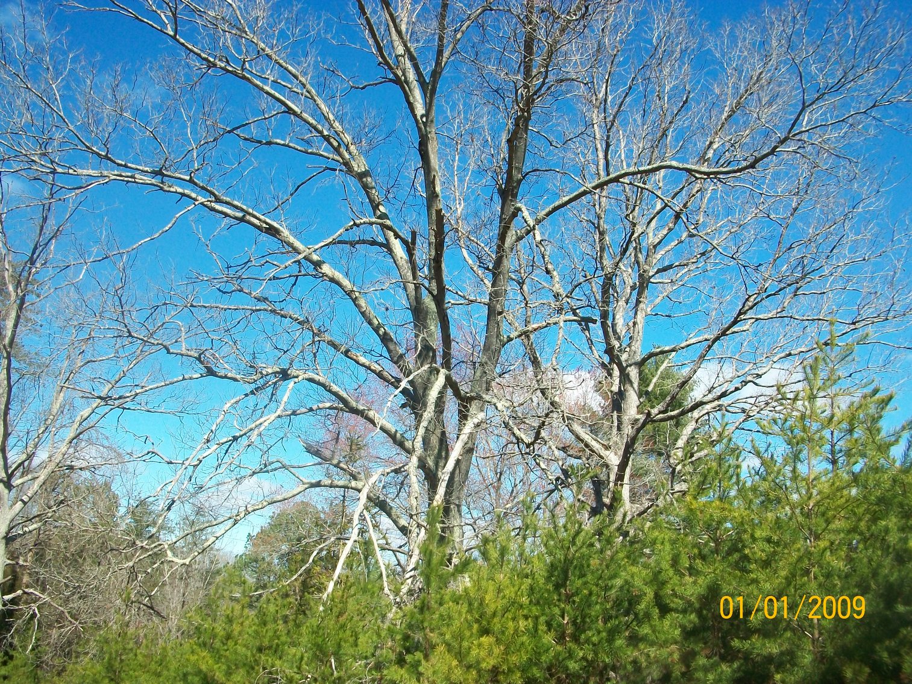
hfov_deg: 54.0
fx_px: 896
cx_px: 456
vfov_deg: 41.8
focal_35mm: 34
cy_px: 342
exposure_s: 1/250
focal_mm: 5.7
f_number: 5.5
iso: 80
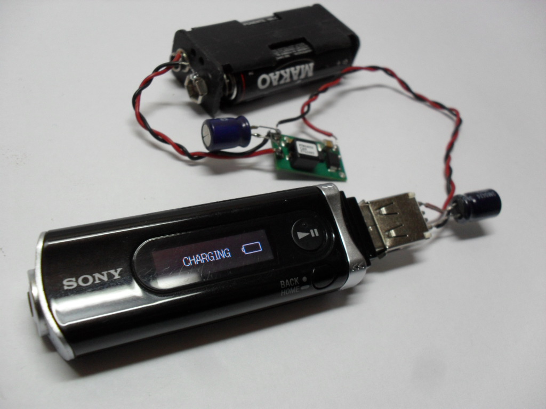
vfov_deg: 40.7
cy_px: 204
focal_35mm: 35
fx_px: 552
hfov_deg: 52.6
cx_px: 273
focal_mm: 6.3
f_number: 3.2
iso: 160
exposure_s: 1/30
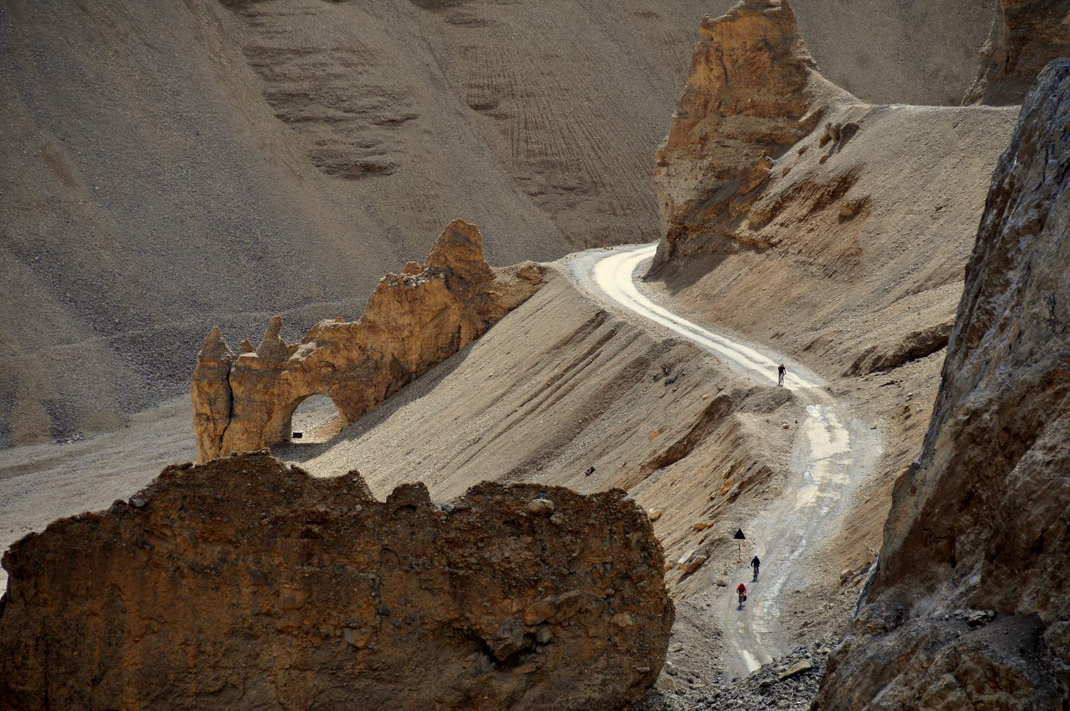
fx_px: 6012
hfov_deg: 10.2
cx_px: 535
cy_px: 356
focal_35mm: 202
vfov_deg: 6.8
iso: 250
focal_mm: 135
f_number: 5.6
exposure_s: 1/500
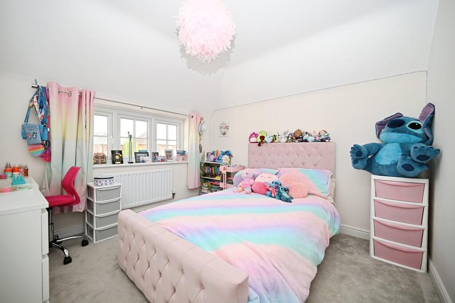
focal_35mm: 14
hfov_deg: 104.2
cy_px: 152
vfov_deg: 81.2
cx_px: 228
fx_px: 177
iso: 100
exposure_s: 1/60
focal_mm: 14
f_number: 4
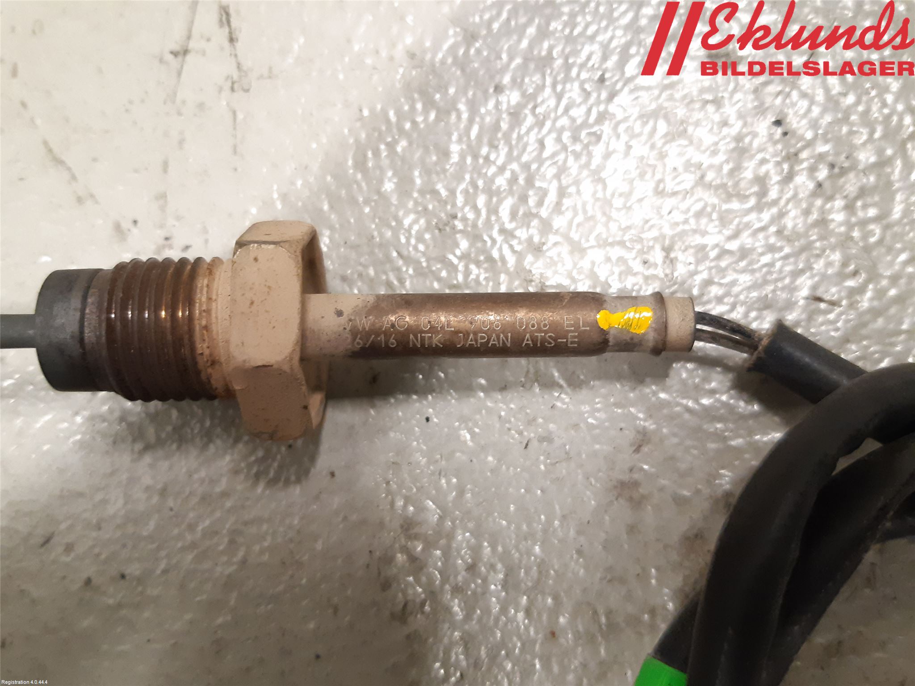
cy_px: 343
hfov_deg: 67.3
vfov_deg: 53.1
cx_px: 458
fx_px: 687
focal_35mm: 26
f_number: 1.7
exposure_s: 1/33
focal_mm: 3.93
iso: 250
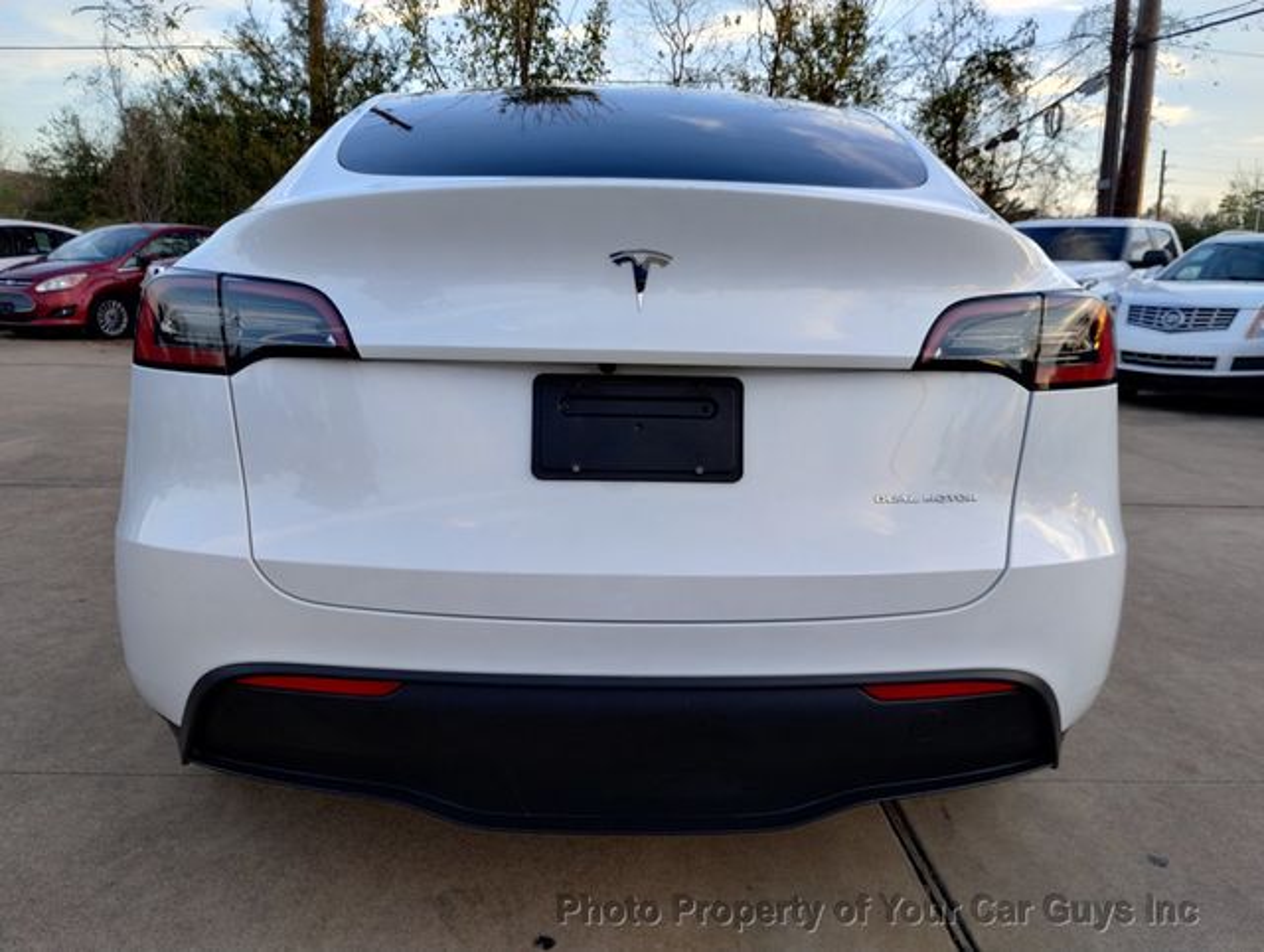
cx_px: 632
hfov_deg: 63.4
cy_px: 476
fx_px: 1024
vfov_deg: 49.9
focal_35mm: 28
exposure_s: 1/120
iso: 164
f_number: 1.8
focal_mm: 4.27
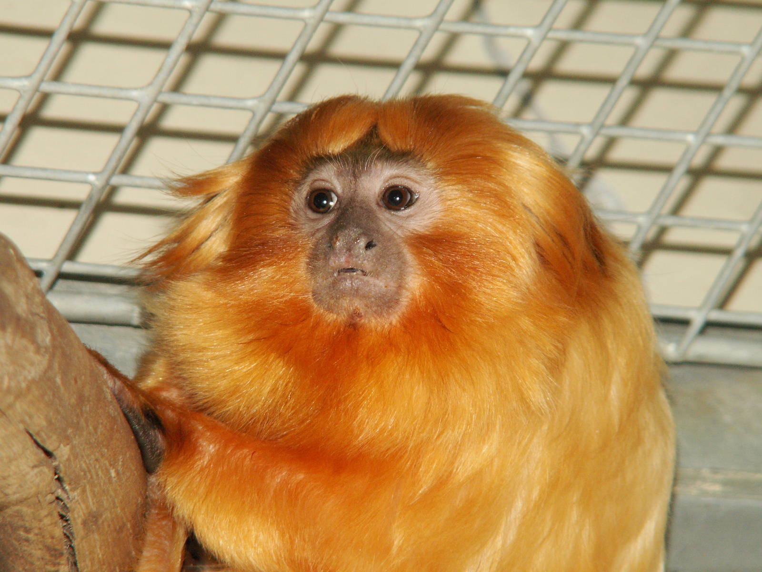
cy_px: 286
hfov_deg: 7.4
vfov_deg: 5.5
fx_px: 5921
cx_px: 381
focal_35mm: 269
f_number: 4.5
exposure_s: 1/60
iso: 160
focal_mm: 44.04
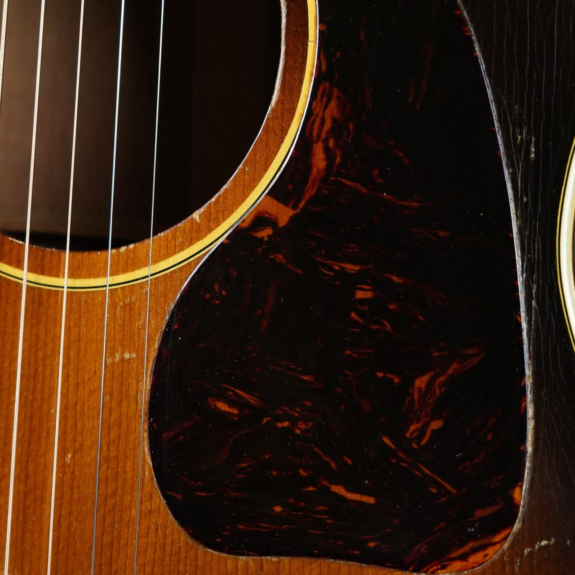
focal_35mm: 85
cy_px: 169
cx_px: 289
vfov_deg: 20.3
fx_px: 1597
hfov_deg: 20.4
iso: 2500
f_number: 6.3
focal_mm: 50
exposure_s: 1/15
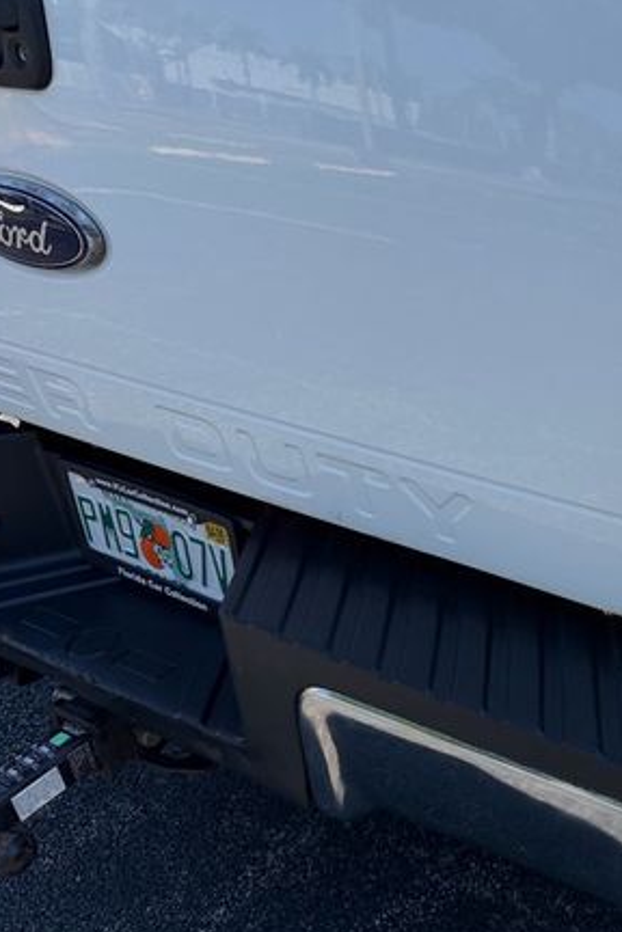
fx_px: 959
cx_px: 665
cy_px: 511
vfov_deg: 51.8
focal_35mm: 37
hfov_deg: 32.2
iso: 100
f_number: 1.78
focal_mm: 6.76
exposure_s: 1/3279
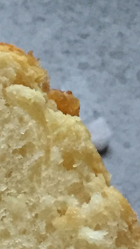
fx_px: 936
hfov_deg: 7.9
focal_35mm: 142
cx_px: -190
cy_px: 452
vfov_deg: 13.5
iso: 250
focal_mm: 4.15
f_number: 2.2
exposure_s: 1/33
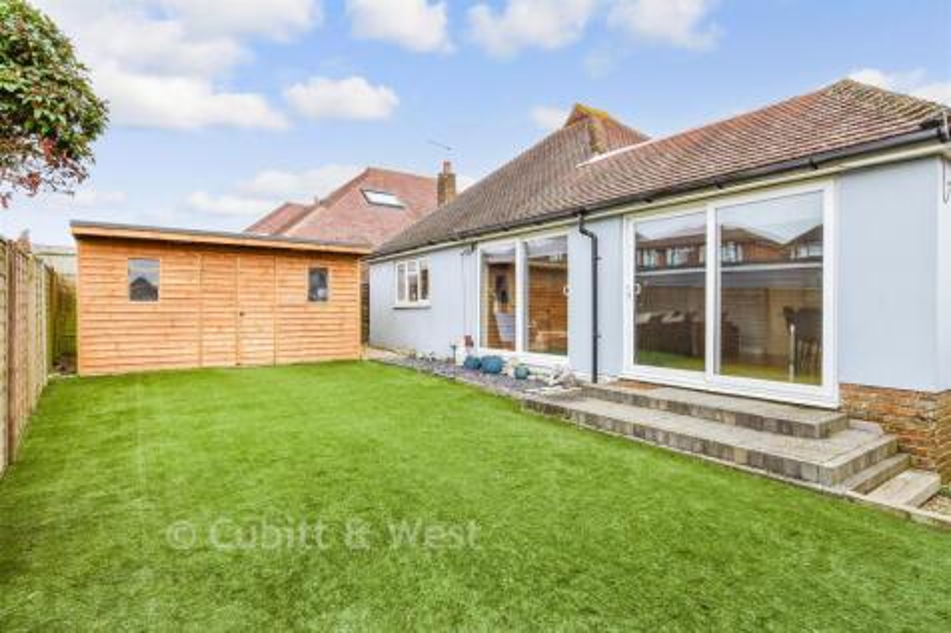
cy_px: 316
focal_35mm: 18
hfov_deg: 90.0
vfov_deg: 67.3
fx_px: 475
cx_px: 476
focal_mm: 12
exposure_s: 1/100
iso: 200
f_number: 8
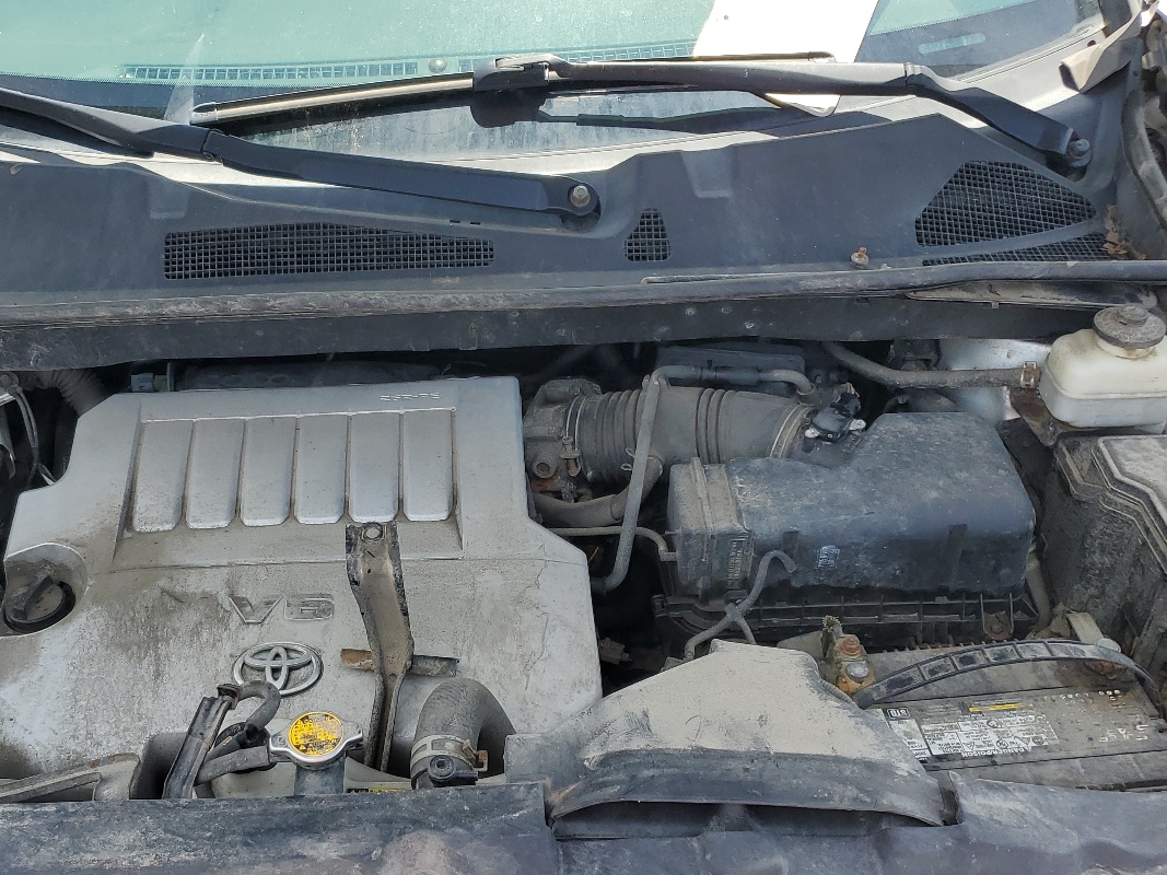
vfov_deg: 36.6
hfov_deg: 47.4
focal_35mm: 39
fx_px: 1315
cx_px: 424
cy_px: 555
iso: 50
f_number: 1.5
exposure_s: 1/833
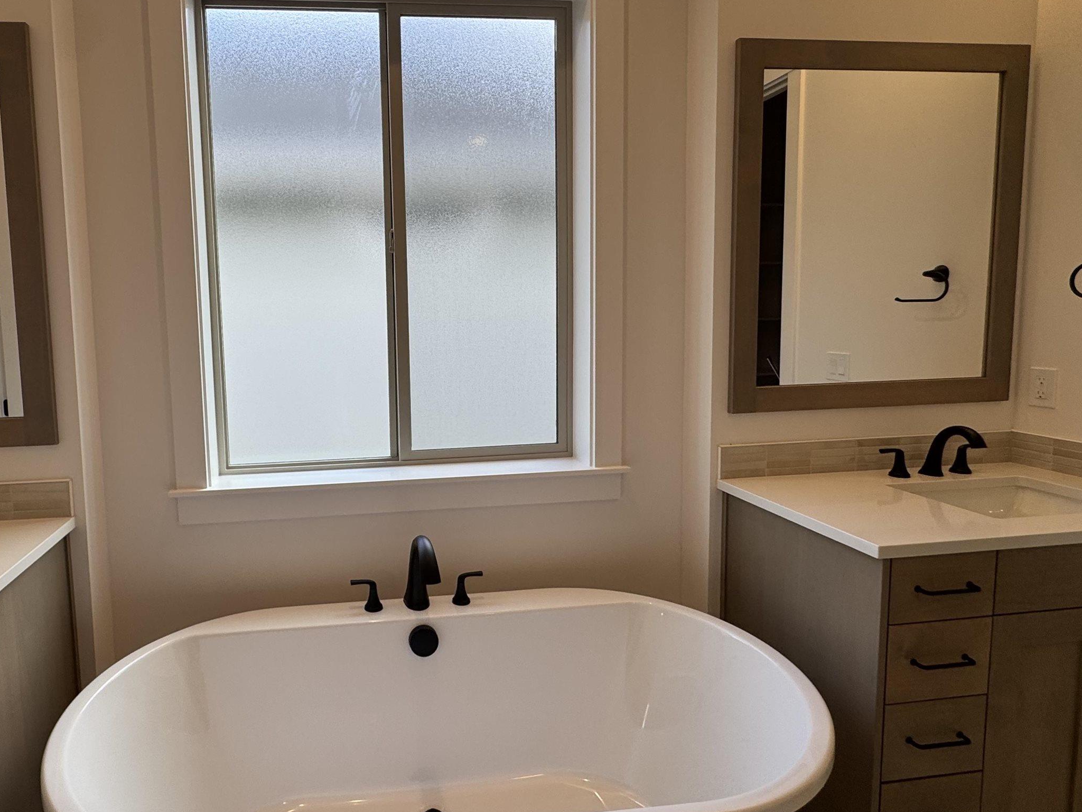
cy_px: 374
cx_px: 395
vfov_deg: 63.4
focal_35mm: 21
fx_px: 656
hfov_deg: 77.3
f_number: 2.2
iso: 50
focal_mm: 2.22
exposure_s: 1/120
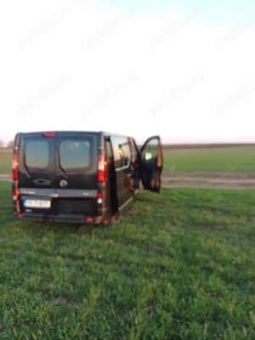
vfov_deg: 69.4
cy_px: 170
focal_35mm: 25
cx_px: 128
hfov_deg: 54.9
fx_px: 246
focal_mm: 4.65
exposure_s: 1/101
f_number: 1.8
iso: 80
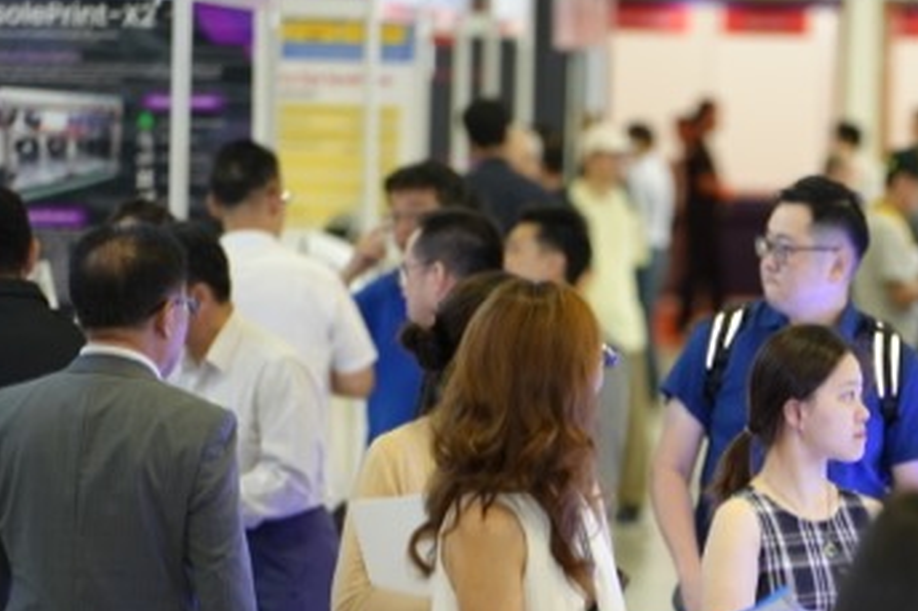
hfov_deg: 5.9
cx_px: 841
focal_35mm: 349
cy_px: 628
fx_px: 8895
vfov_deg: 3.9
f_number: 2.8
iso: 1250
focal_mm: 150
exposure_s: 1/160
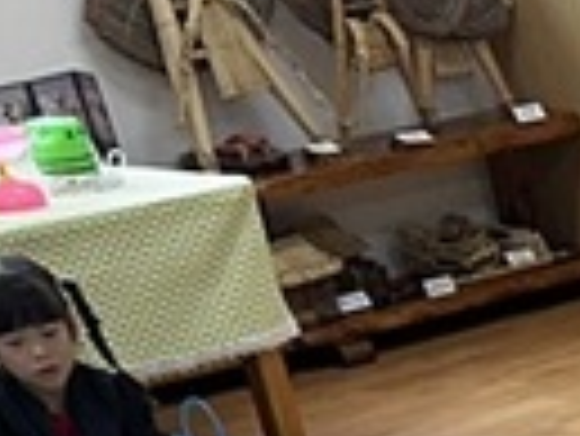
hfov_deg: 9.1
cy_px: 1130
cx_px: 1834
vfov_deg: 8.1
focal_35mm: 167
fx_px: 2801
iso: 125
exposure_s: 1/120
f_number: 1.78
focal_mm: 6.86
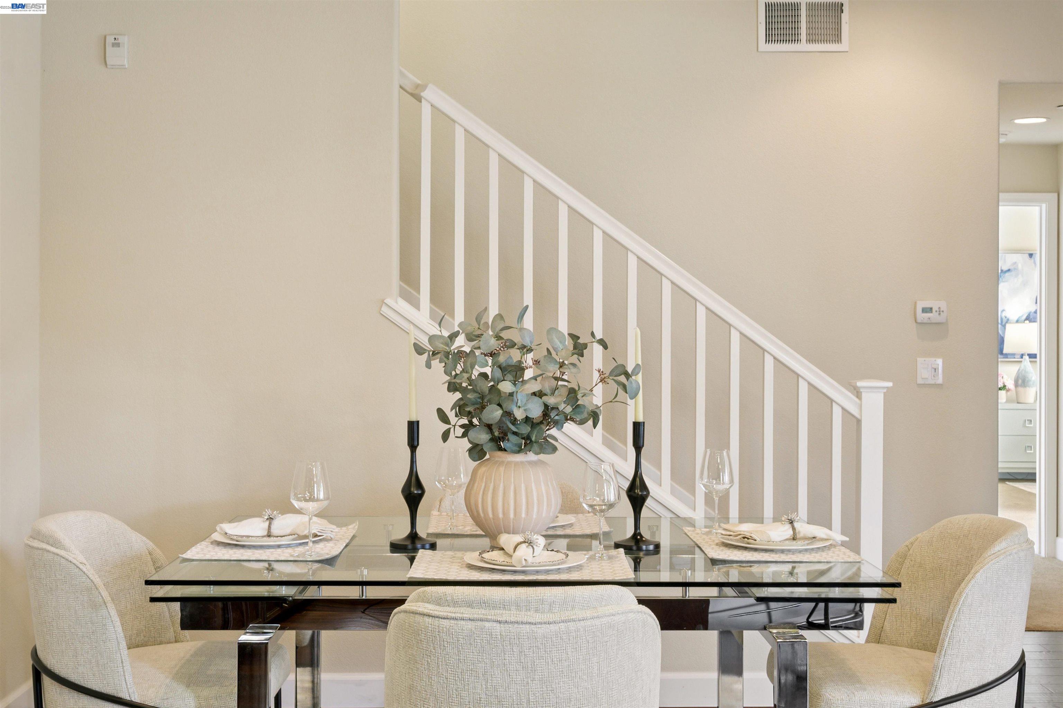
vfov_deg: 29.9
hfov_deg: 43.6
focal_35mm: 45
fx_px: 1329
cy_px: 354
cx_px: 532
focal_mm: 30
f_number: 9
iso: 400
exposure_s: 1/8
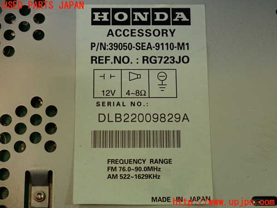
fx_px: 536
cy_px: 104
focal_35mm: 67
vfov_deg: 21.9
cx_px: 138
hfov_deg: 29.0
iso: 640
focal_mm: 11.88
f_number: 3.8
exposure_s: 1/125
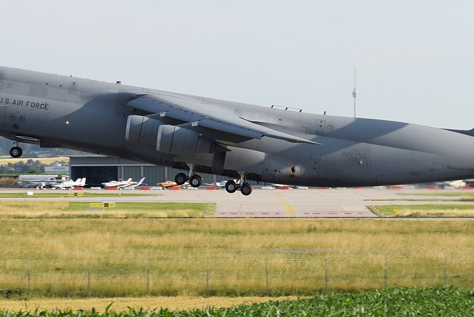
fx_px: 2449
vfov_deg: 7.4
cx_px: 276
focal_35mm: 186
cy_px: 105
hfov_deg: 11.1
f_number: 9
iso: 200
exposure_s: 1/320
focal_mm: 78
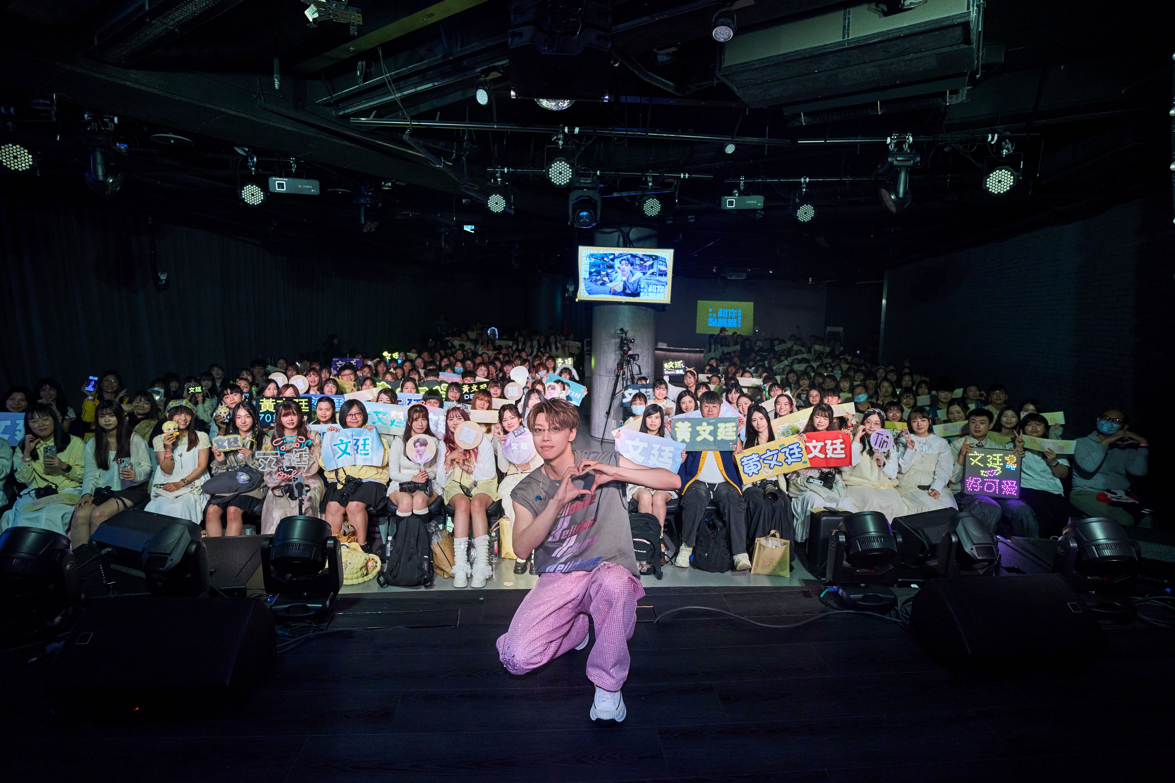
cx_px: 588
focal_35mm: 17
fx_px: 555
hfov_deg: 93.3
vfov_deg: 70.4
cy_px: 392
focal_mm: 17
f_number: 3.2
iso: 2000
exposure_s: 1/320
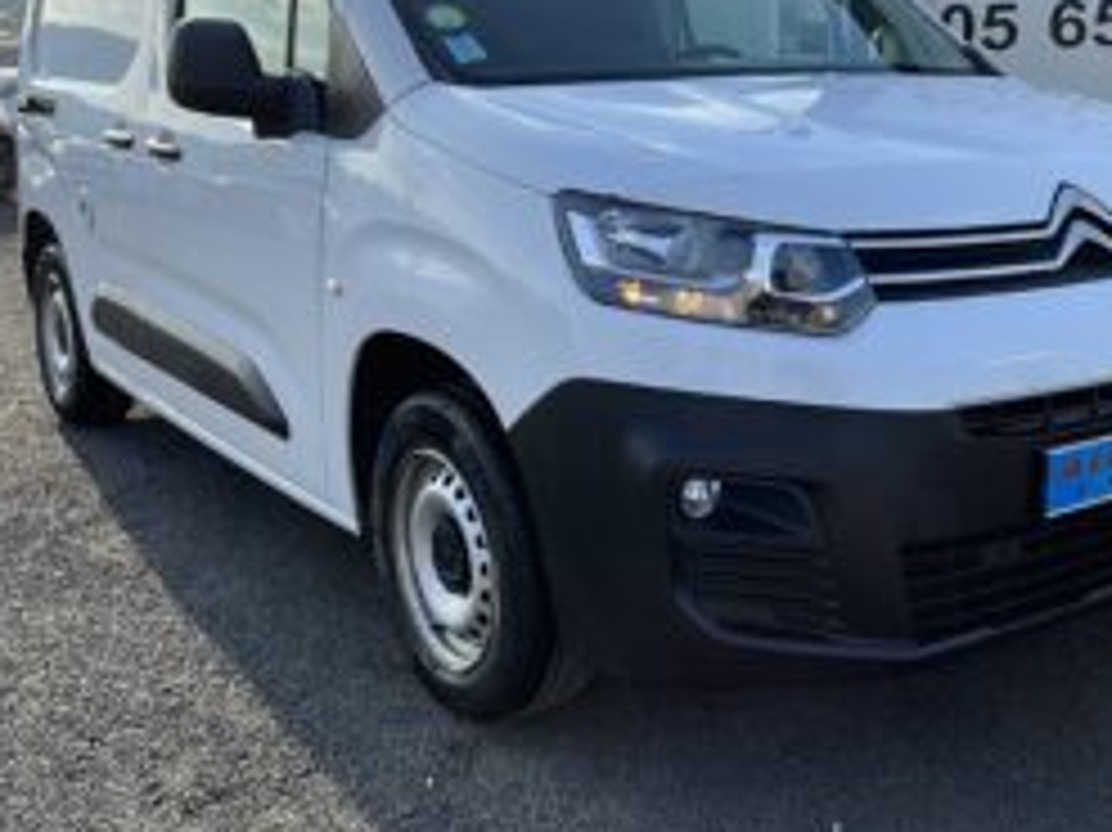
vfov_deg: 32.8
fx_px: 1413
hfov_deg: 42.5
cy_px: 335
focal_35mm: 44
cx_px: 718
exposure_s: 1/816
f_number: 1.8
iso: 25
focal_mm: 3
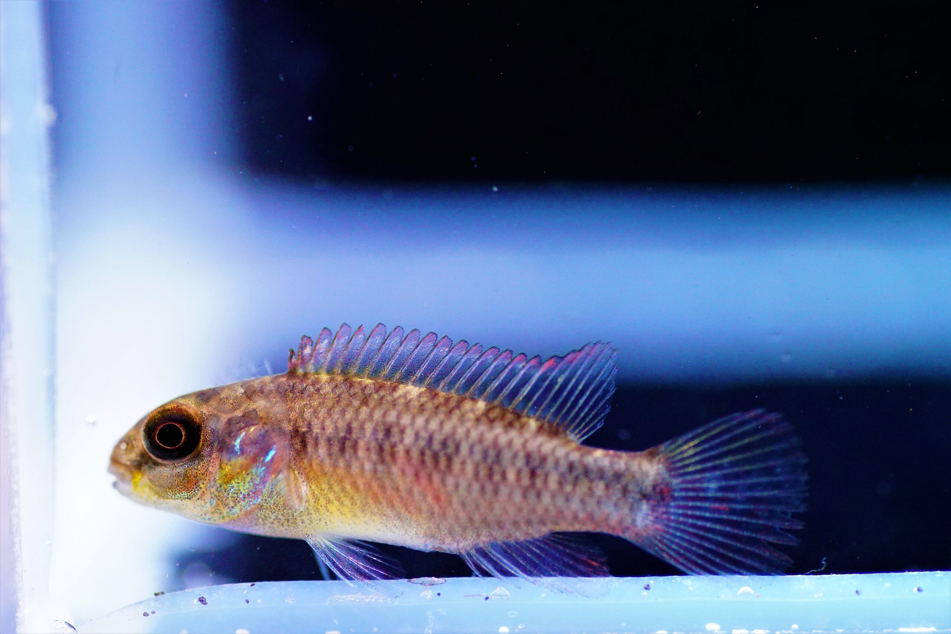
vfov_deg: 10.2
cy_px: 317
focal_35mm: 135
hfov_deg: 15.2
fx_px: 3566
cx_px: 476
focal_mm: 90
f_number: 2.8
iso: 3200
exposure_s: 1/640
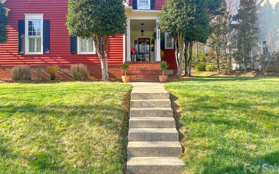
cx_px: 140
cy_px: 77
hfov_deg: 66.5
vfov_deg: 44.5
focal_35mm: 28
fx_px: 213
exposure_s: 1/850
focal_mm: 6.86
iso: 80
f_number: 1.78
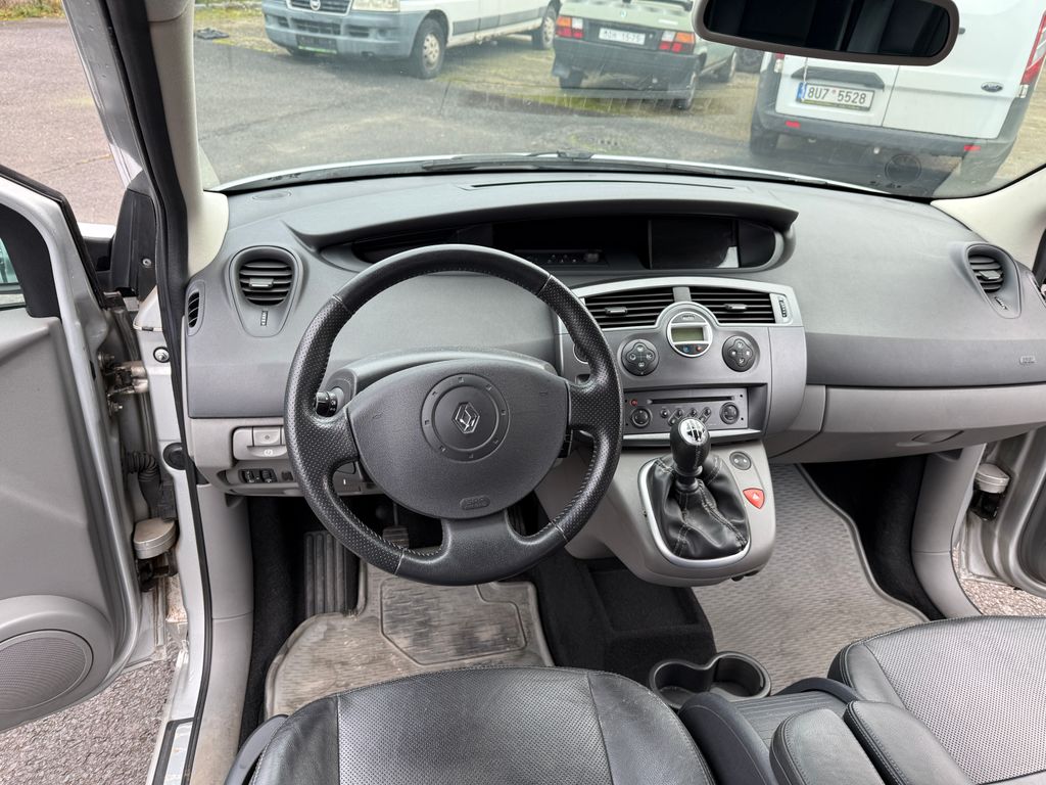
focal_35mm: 24
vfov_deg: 56.8
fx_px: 725
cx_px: 523
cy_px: 392
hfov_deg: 71.6
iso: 100
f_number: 1.78
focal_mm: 6.76
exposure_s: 1/121
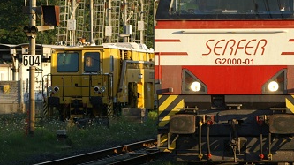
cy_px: 41
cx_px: 191
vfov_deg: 5.2
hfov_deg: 9.2
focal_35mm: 234
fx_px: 1824
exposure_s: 1/500
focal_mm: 75
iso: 200
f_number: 4.5
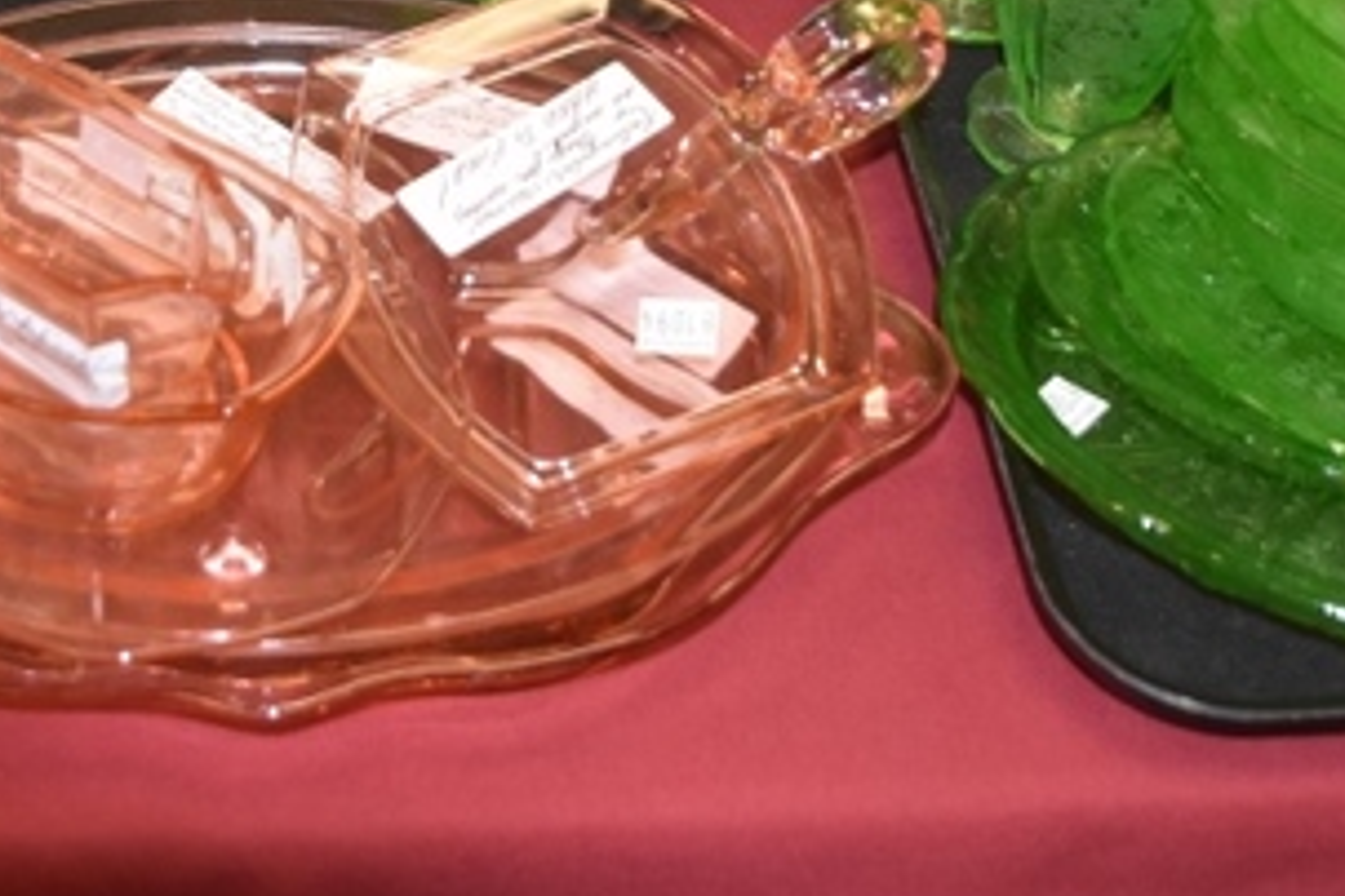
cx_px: 337
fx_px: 2578
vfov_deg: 18.5
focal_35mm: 69
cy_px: -235
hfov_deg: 28.8
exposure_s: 1/60
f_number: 3.5
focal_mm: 16
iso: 1250
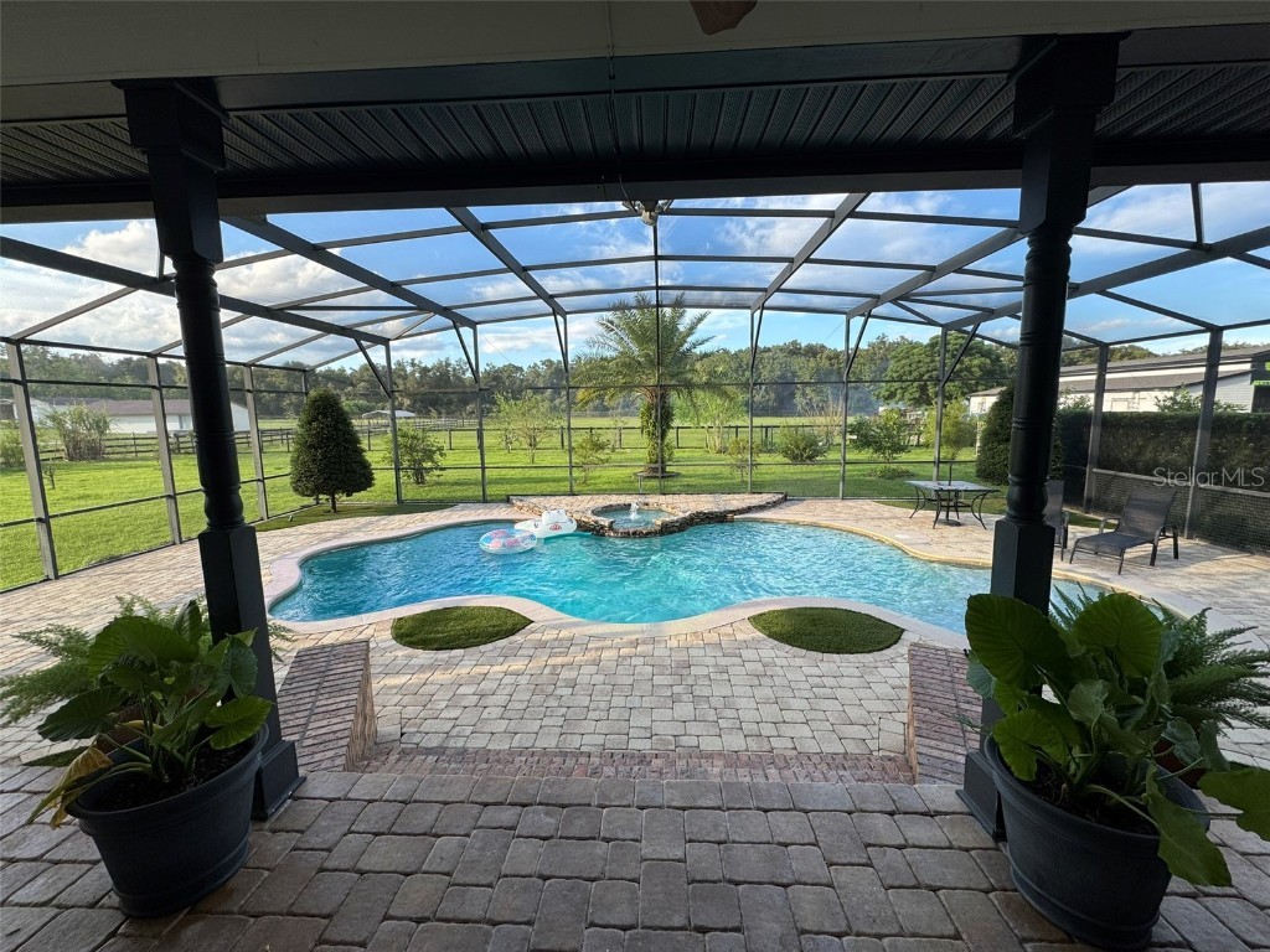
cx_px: 635
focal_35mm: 14
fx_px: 514
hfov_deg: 102.1
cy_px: 476
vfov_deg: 85.7
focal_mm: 2.22
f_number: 2.2
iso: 40
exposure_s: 1/371
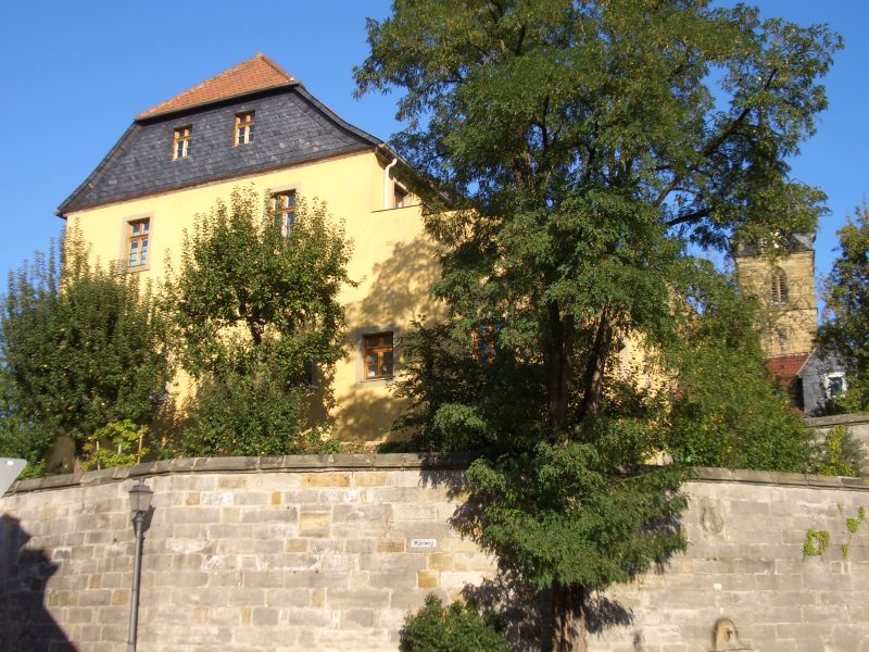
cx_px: 434
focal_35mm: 41
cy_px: 326
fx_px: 1029
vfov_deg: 35.1
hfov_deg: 45.8
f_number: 4.6
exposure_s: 1/250
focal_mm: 6.8
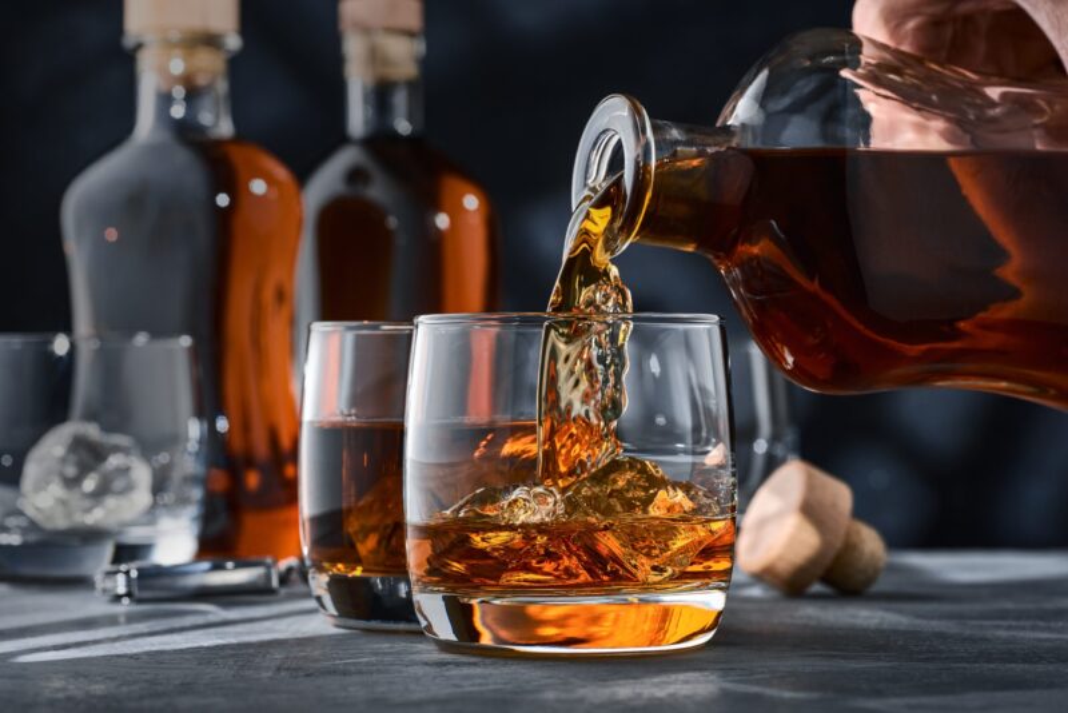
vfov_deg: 13.1
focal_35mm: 105
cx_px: 534
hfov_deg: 19.4
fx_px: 3116
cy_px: 356
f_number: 14
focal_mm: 105
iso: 320
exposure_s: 1/160
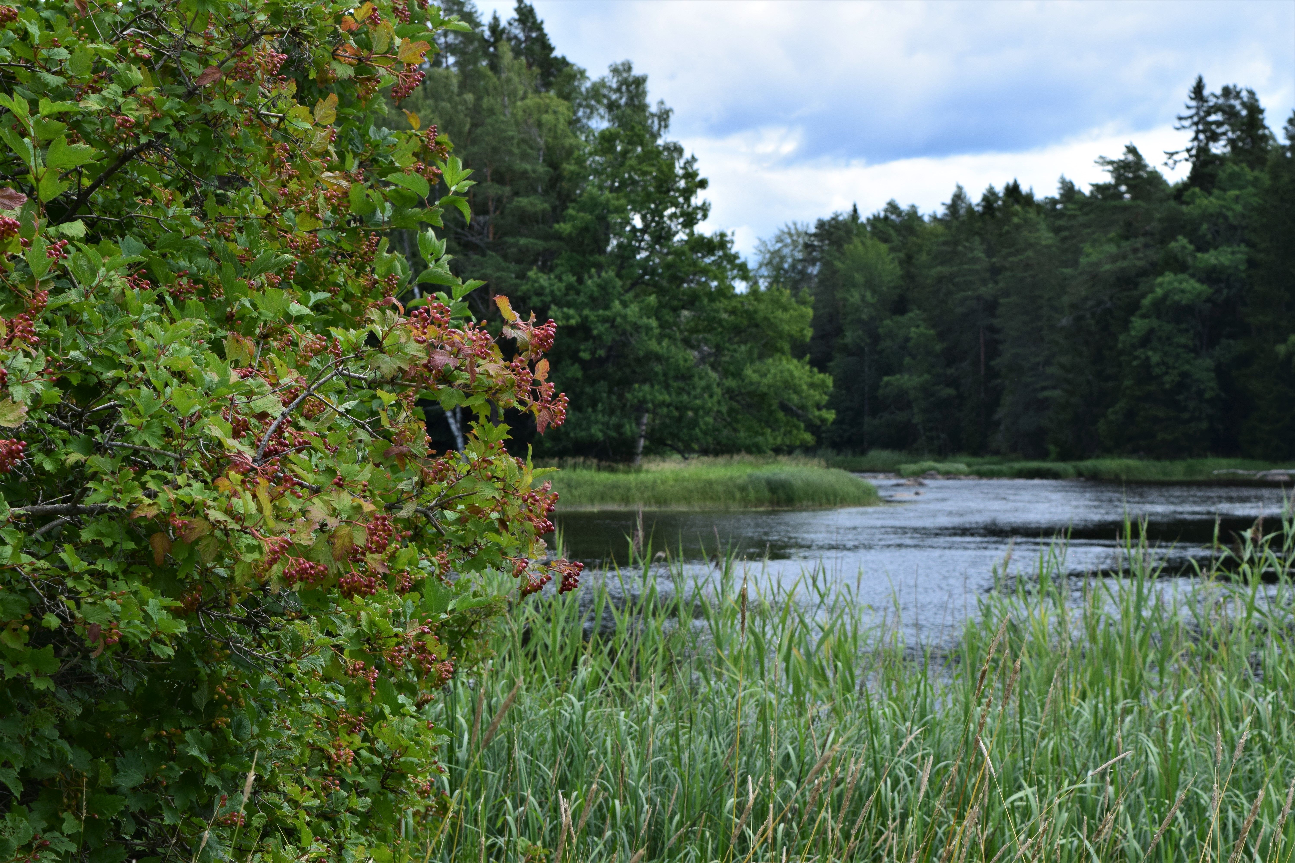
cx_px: 648
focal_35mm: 82
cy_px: 432
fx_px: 2967
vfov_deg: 16.6
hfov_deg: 24.6
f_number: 11
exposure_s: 1/400
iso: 400
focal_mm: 55
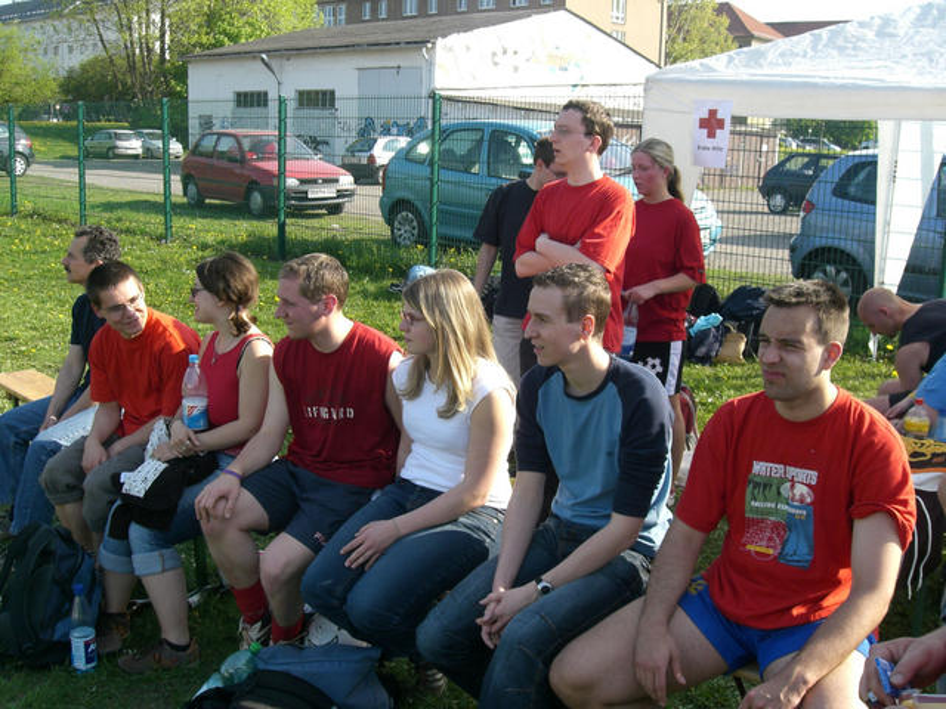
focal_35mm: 38
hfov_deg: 49.0
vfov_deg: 37.7
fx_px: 1038
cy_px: 354
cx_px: 473
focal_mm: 6.3
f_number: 4.4
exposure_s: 1/200
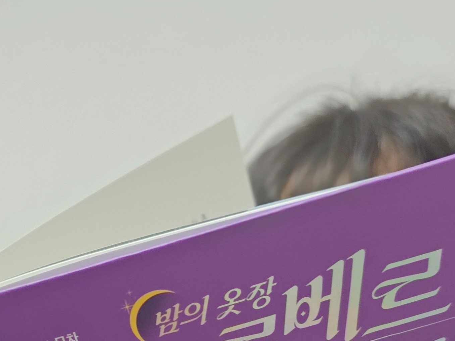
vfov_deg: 20.2
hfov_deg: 28.0
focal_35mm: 68
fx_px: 894
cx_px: 91
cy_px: 415
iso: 800
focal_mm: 6.3
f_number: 1.7
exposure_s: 1/120
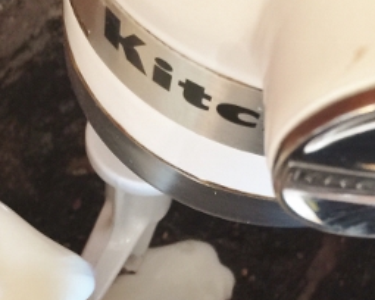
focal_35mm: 71
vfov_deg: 20.9
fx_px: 788
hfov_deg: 26.5
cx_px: 103
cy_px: 299
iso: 100
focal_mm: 4.15
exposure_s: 1/10
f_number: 2.2
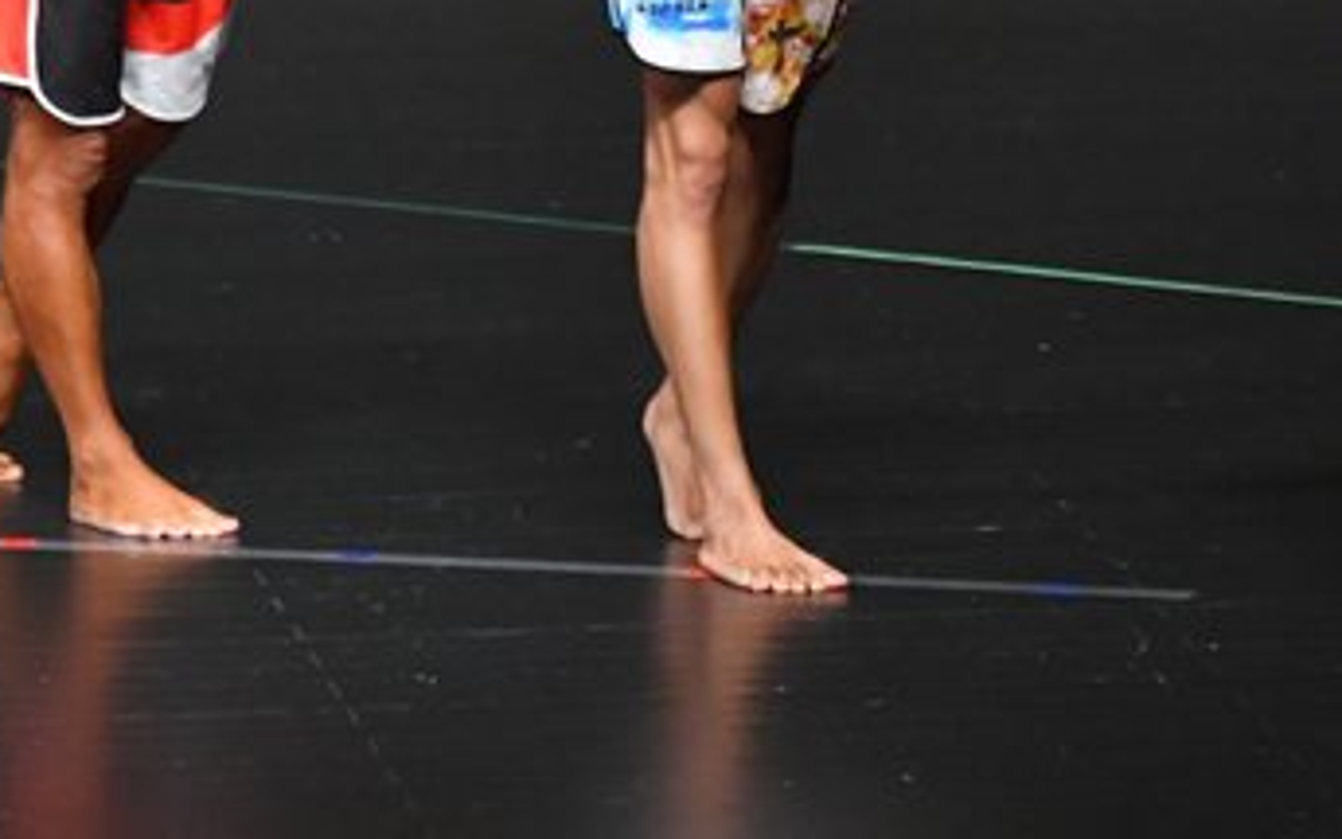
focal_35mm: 654
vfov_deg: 2.0
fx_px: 23919
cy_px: -59
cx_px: 891
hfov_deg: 3.2
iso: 5000
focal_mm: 190
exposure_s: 1/400
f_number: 5.6
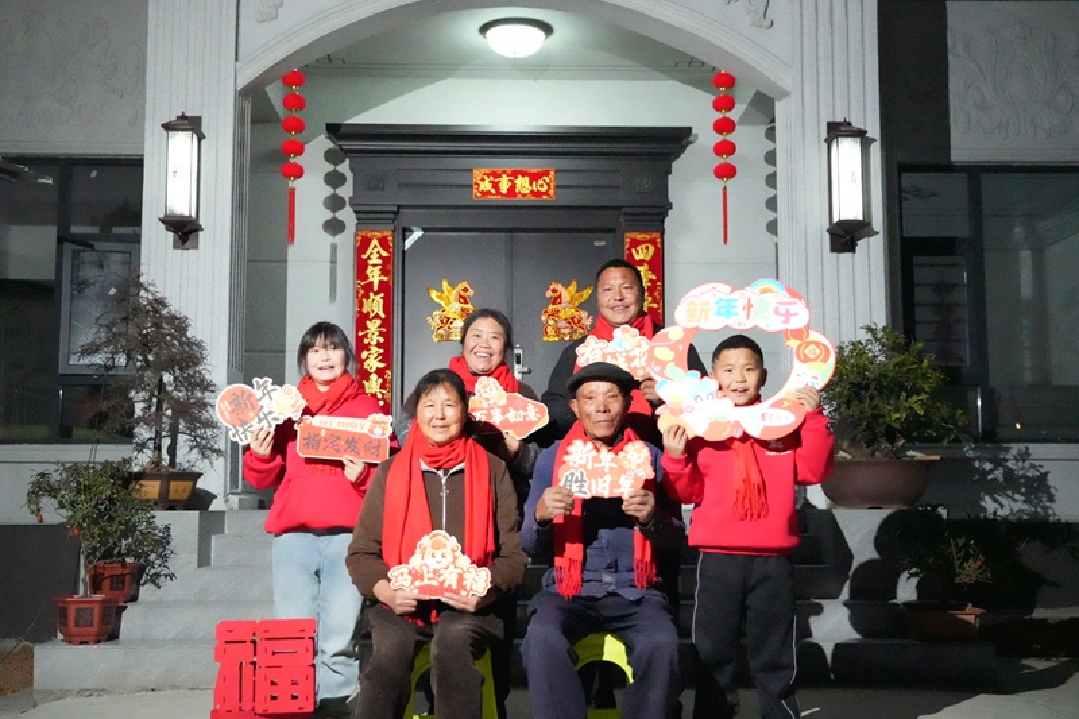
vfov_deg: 32.6
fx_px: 1229
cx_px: 540
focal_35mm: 41
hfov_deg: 47.4
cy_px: 360
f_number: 4
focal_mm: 41
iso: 51200
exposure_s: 1/2000
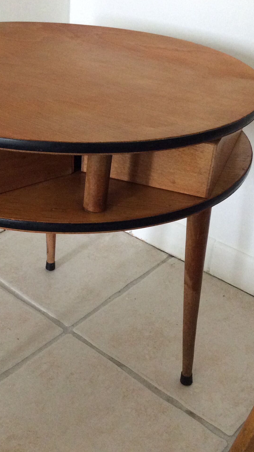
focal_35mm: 47
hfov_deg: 25.4
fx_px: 563
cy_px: 224
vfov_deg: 43.7
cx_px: 99
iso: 160
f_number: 2.4
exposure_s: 1/25
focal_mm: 3.3
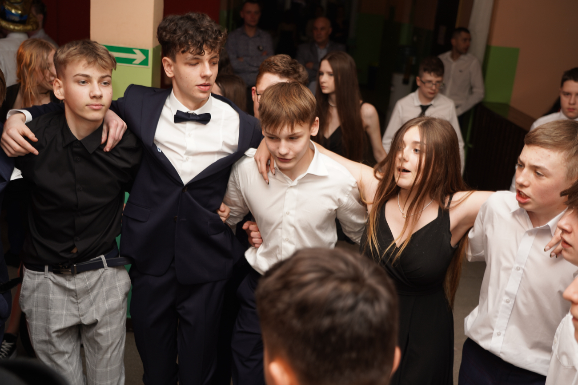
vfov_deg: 32.6
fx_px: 658
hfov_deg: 47.4
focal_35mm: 41
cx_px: 289
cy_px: 192
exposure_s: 1/100
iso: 125
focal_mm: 41
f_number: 4
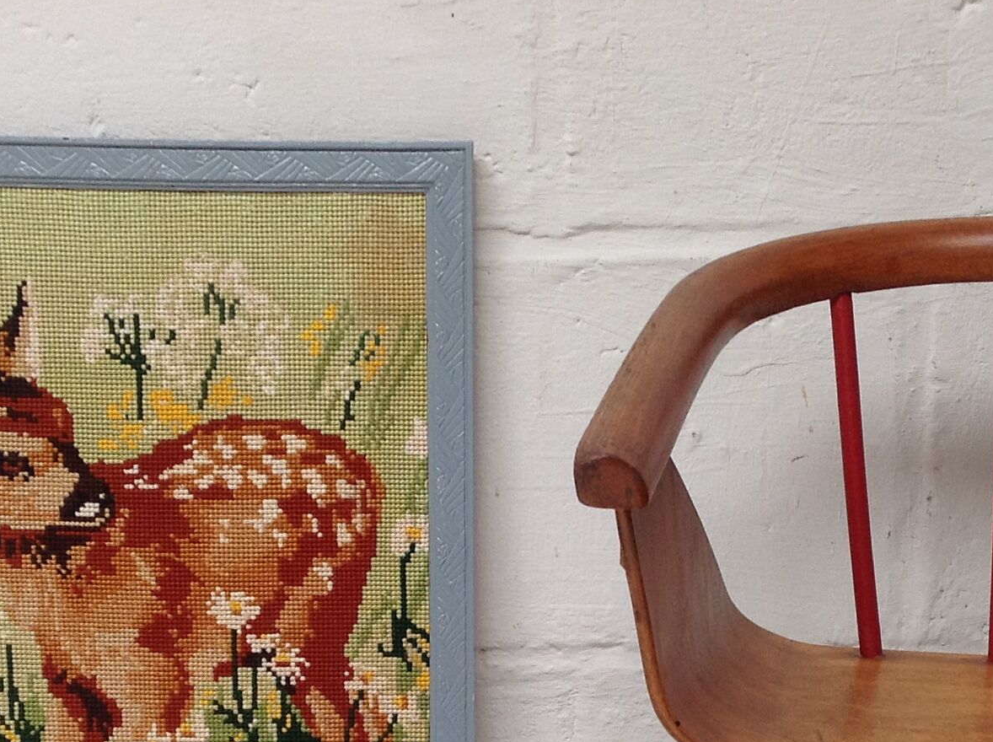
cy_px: 779
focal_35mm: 77
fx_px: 2206
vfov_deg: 18.5
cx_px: 565
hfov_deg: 25.3
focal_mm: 4.28
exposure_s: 1/30
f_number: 2.4
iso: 80
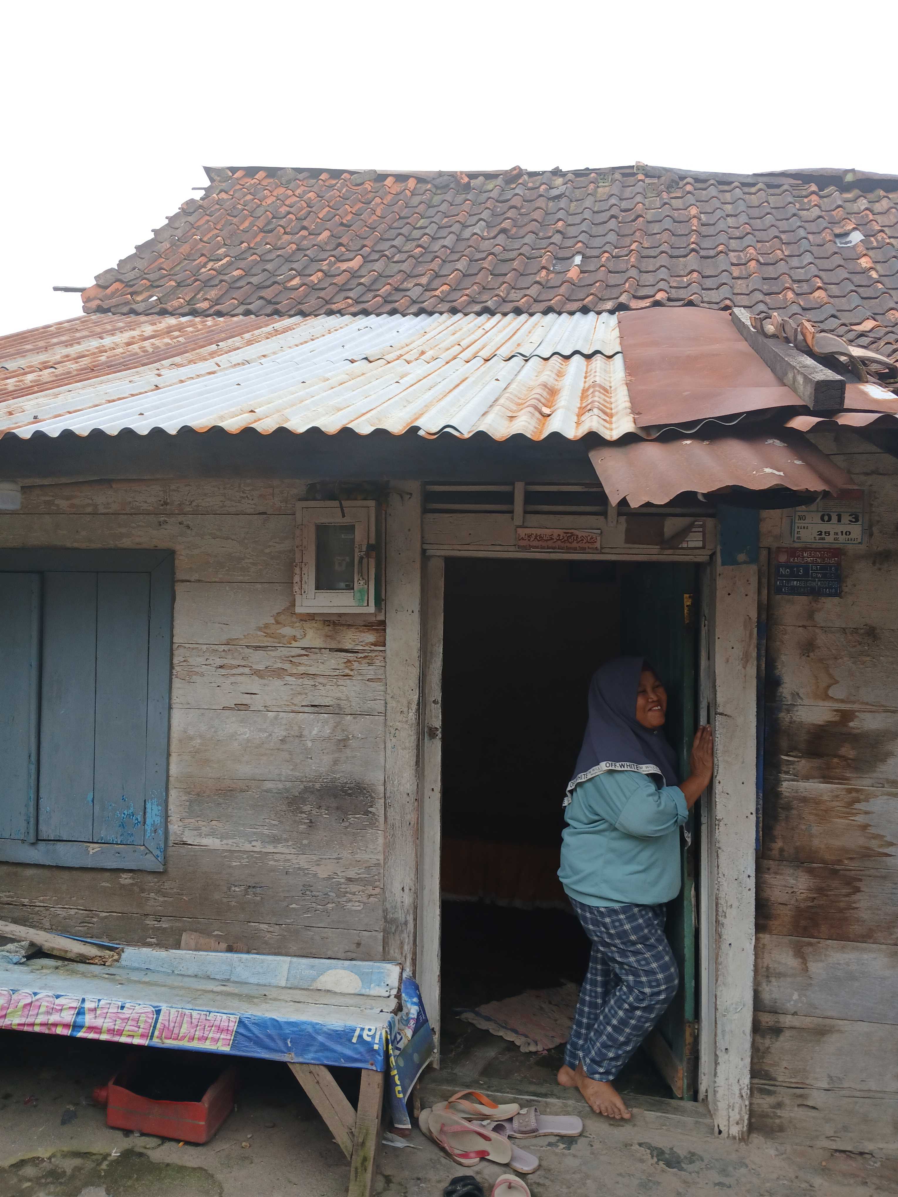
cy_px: 598
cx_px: 449
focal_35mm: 26
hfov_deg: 53.1
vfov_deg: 67.3
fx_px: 899
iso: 20
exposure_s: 1/50.3
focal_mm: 3.98
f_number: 1.8
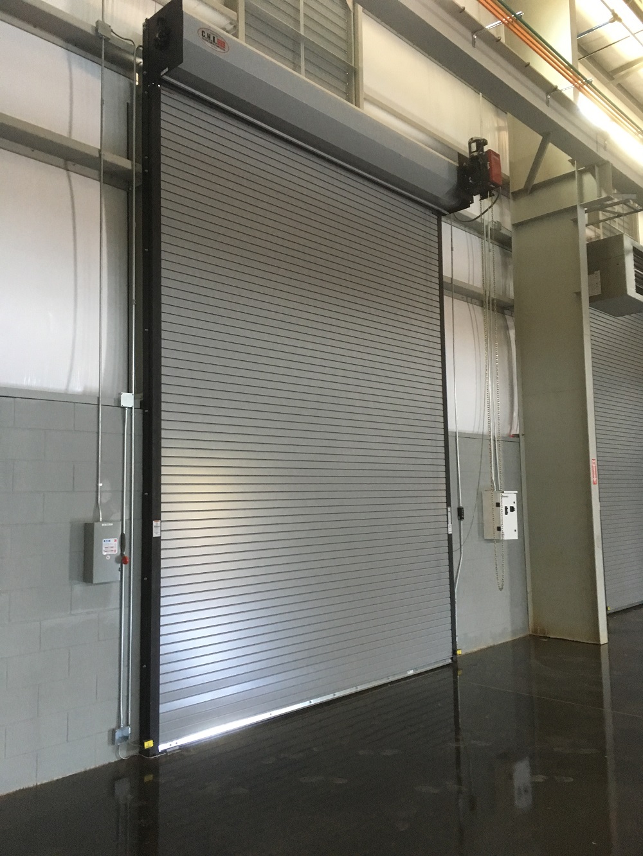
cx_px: 322
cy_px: 428
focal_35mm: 29
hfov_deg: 48.2
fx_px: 718
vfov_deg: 61.7
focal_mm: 4.15
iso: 200
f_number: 2.2
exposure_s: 1/17
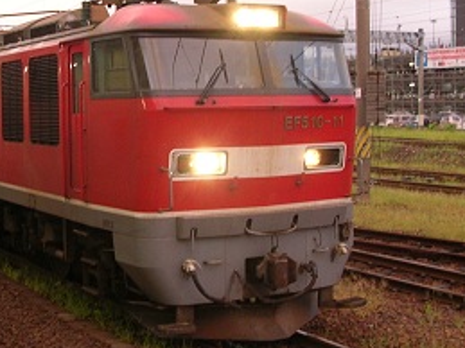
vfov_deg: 21.8
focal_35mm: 67
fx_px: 900
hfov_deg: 28.8
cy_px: 112
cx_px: 157
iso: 68
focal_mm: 5.8
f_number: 2.8
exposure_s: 1/5.6
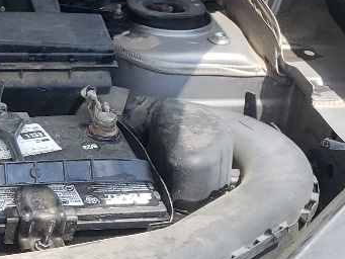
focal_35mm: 122
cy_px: 223
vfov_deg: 12.1
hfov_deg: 13.7
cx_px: -351
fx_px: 1216
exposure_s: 1/714
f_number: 1.5
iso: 50
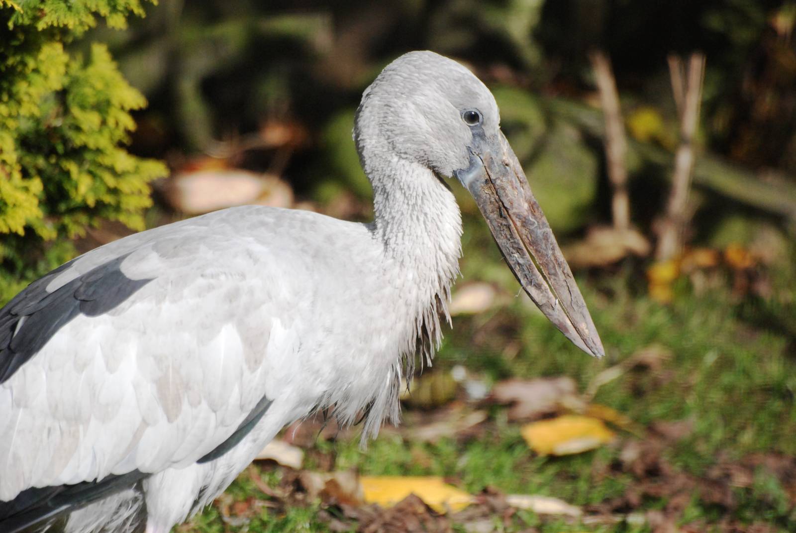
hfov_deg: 4.6
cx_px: 398
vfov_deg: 3.1
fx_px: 9962
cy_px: 266
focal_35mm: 450
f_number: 6.3
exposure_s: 1/2500
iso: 1000
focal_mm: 300
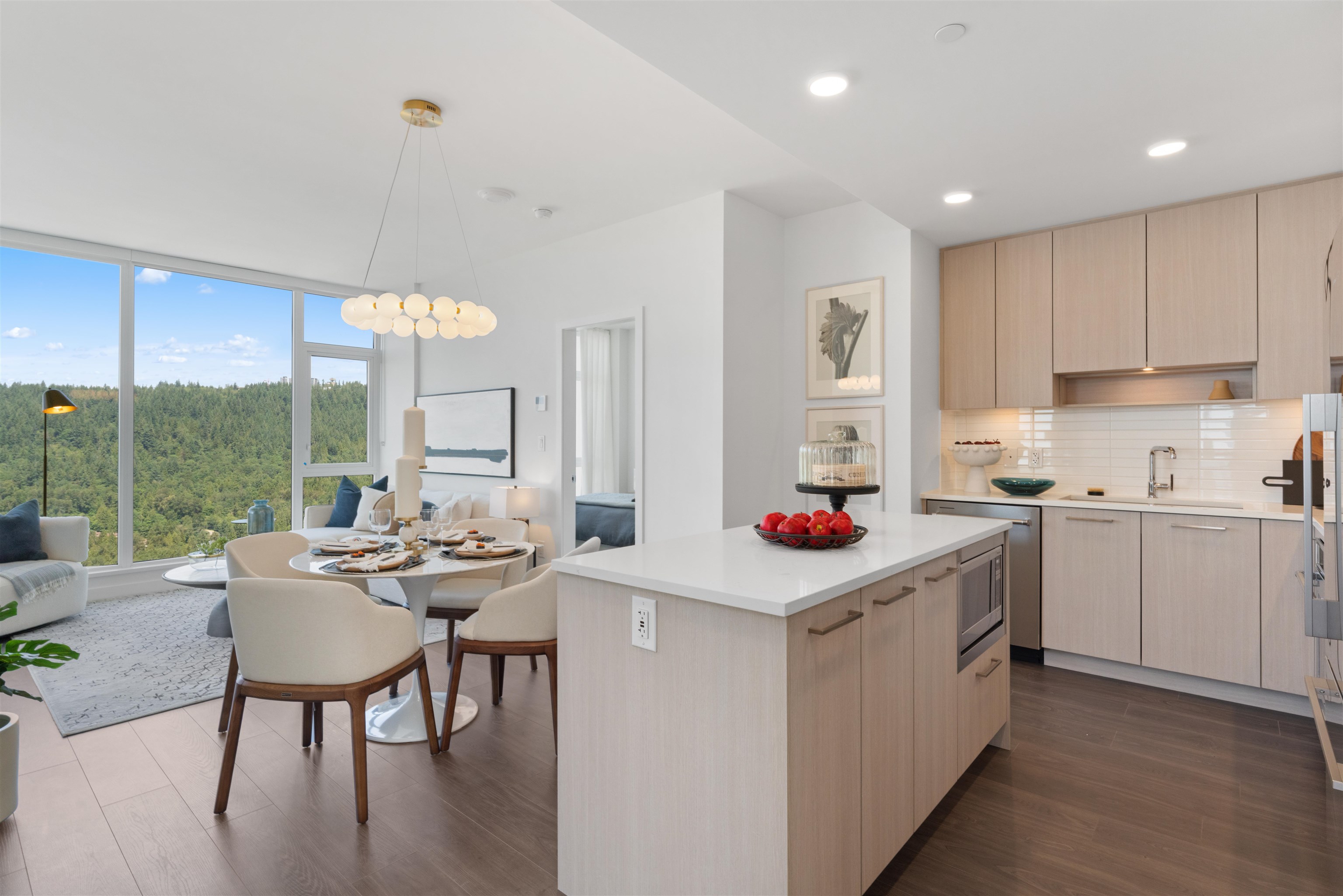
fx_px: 642
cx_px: 672
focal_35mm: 17
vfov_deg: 69.8
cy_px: 448
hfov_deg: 92.6
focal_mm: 17.2
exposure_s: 1/30
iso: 800
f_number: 13
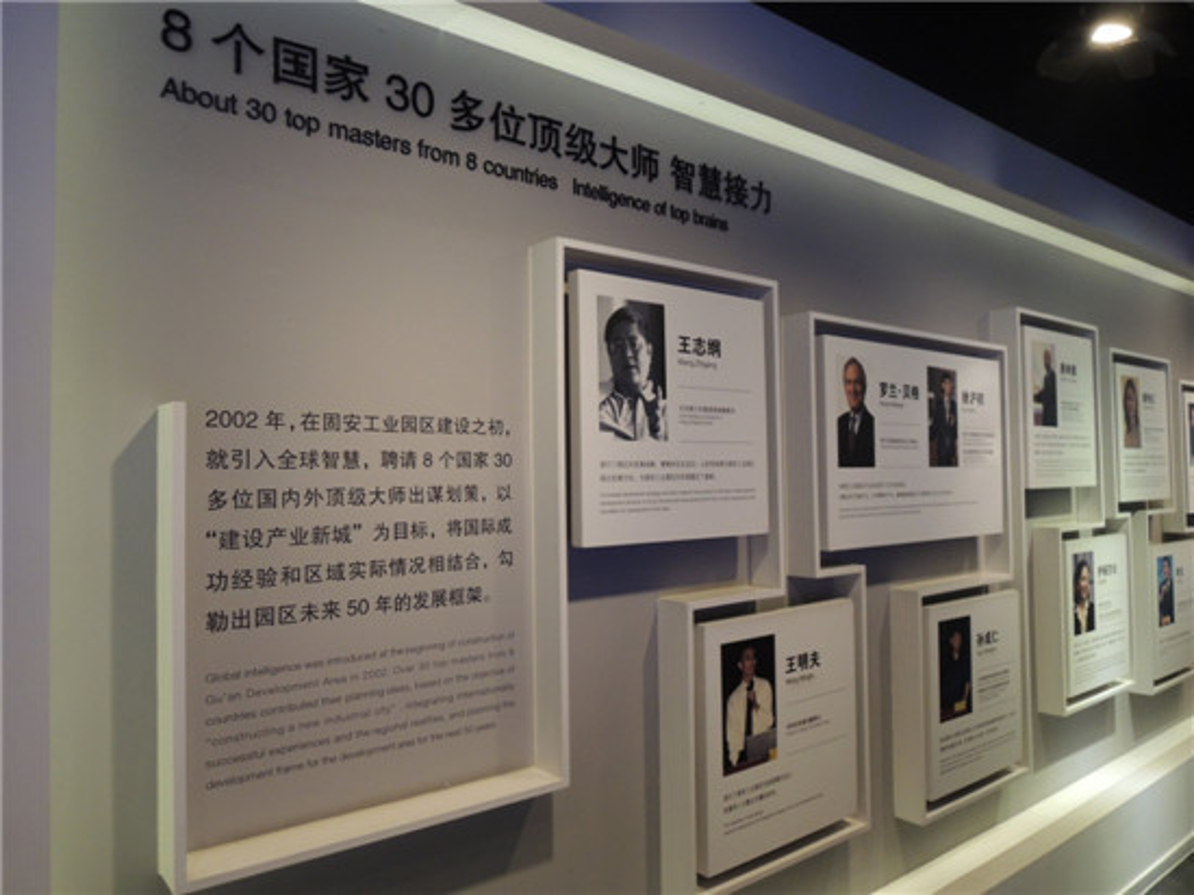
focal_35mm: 24
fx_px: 827
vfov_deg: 56.8
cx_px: 597
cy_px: 448
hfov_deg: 71.6
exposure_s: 1/20
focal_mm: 4.3
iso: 400
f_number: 2.8
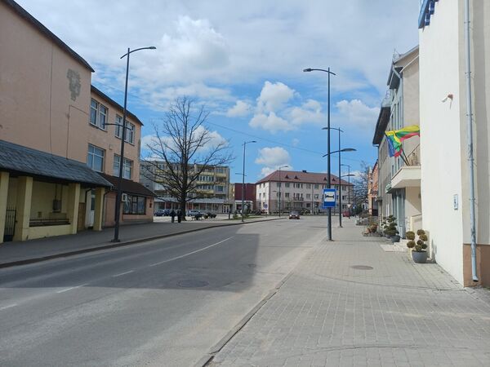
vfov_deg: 54.9
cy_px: 184
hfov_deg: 69.4
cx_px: 245
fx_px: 354
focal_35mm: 25
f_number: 1.8
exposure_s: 1/2066
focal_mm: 4.65
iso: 50
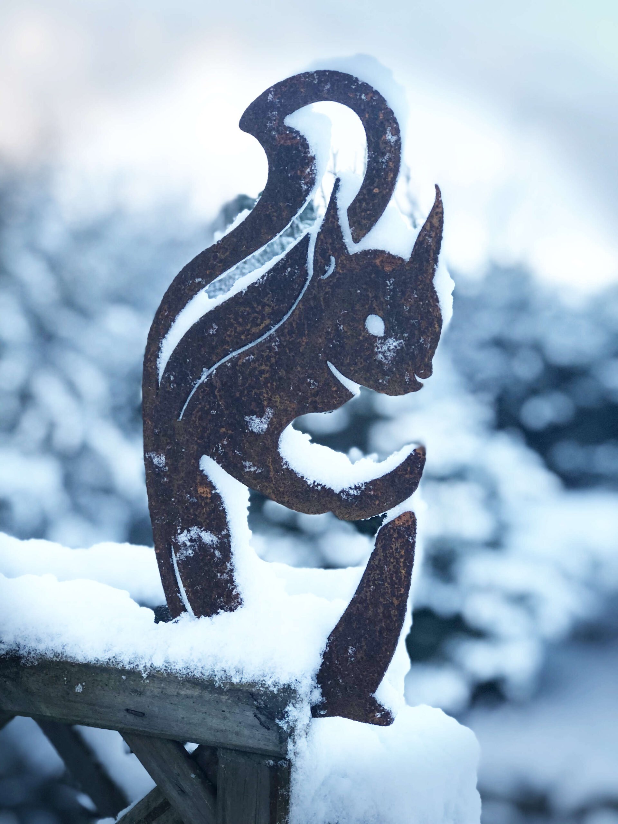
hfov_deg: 25.7
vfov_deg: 33.8
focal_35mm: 57
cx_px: 309
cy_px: 412
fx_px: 1357
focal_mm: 6.6
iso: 25
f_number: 2.8
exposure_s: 1/40
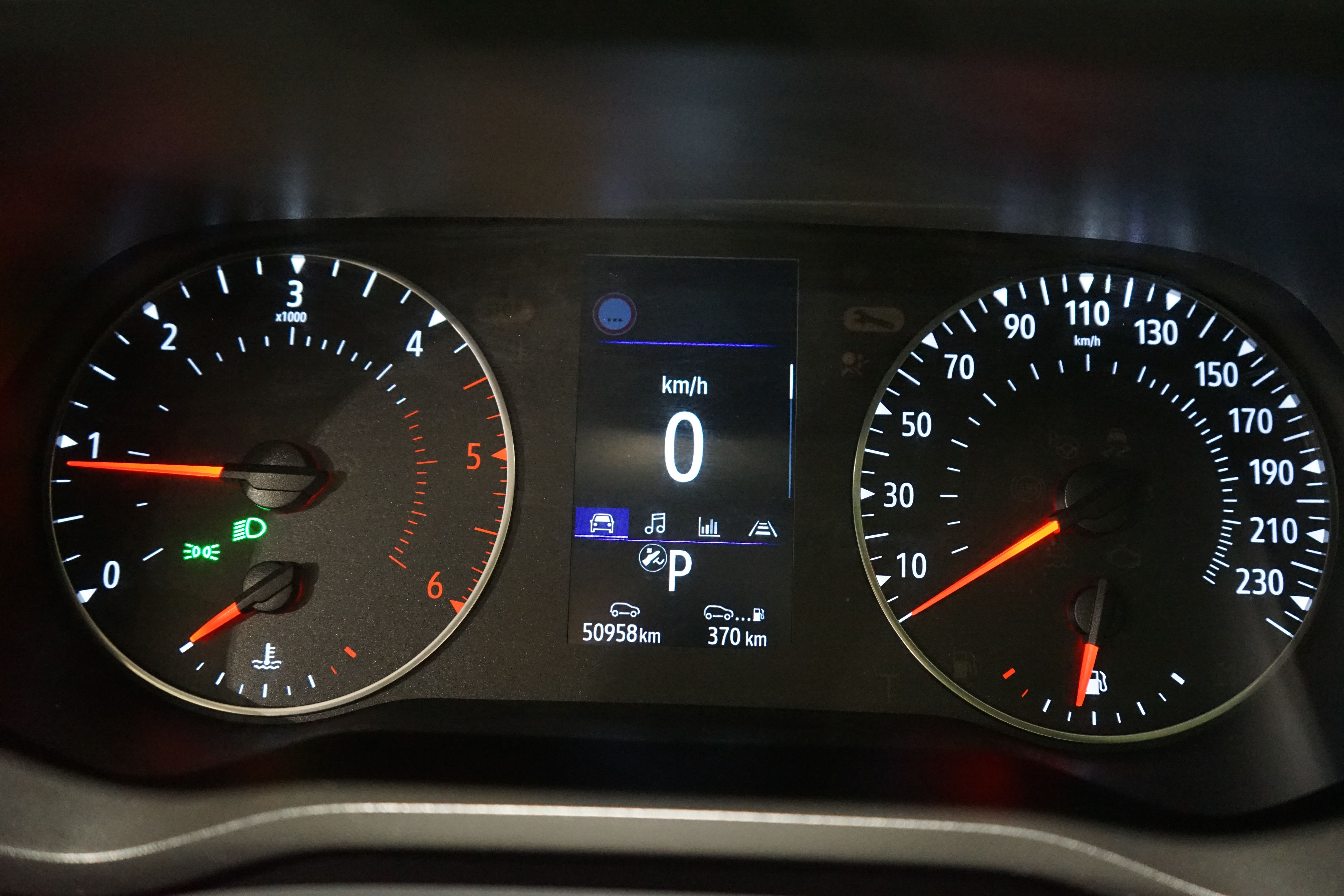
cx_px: 672
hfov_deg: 54.4
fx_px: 1307
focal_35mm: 35
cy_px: 448
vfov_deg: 37.9
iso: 6400
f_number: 4
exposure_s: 1/25
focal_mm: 35
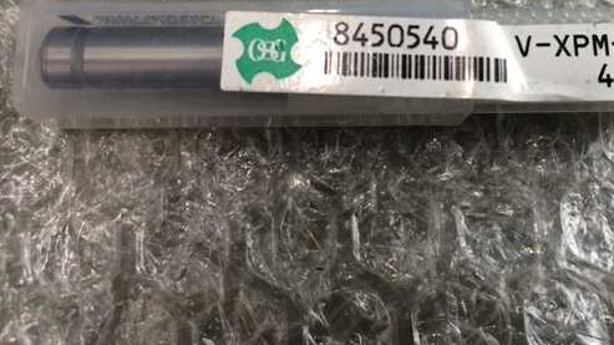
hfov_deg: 49.0
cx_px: 379
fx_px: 667
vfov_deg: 28.4
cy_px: 72
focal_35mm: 41
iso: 80
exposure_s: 1/30
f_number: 2.2
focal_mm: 4.15
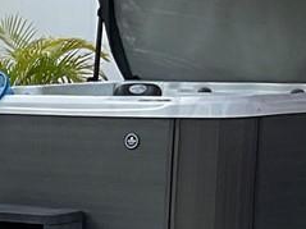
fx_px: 1714
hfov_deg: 9.2
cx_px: -420
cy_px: 356
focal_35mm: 194
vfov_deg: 7.5
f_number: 1.8
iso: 25
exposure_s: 1/120
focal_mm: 3
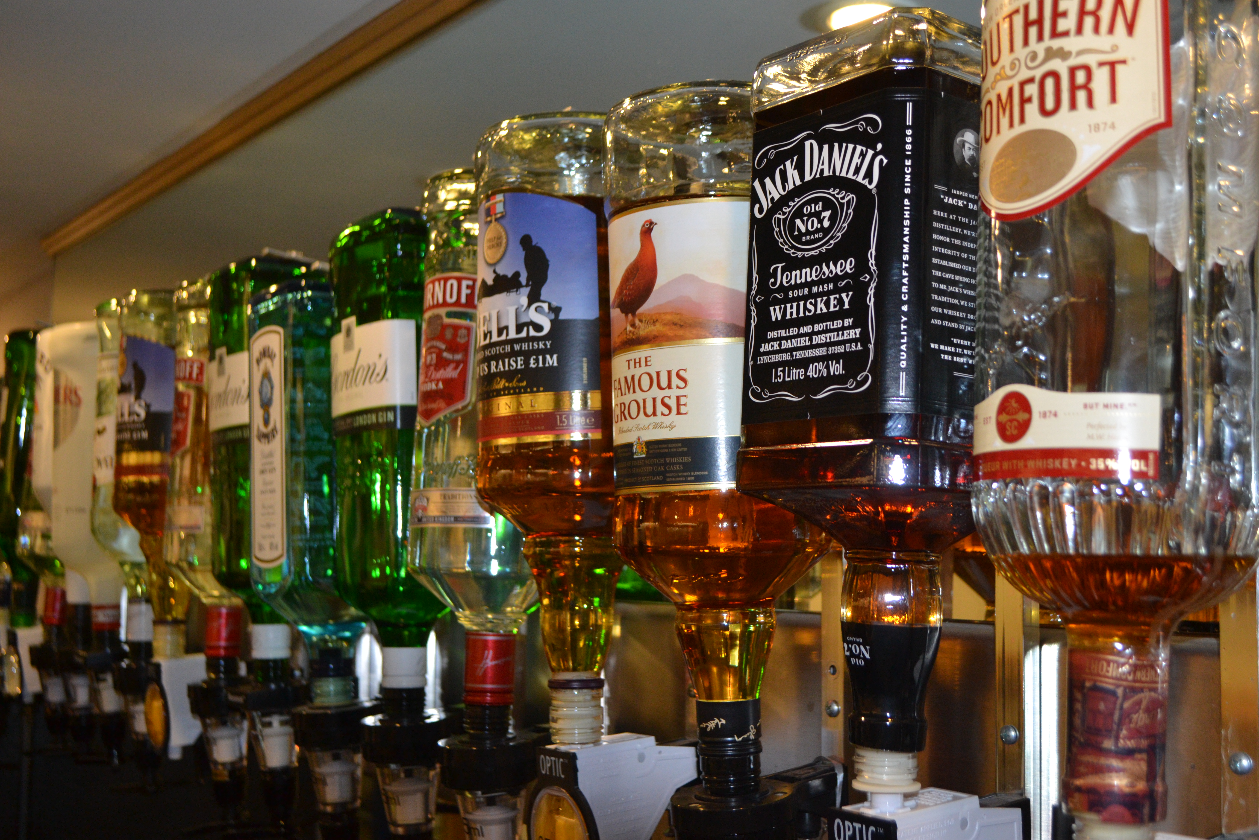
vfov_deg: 31.9
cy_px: 420
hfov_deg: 46.4
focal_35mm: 42
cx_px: 630
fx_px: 1469
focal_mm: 28
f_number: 4.5
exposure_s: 1/60
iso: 1000
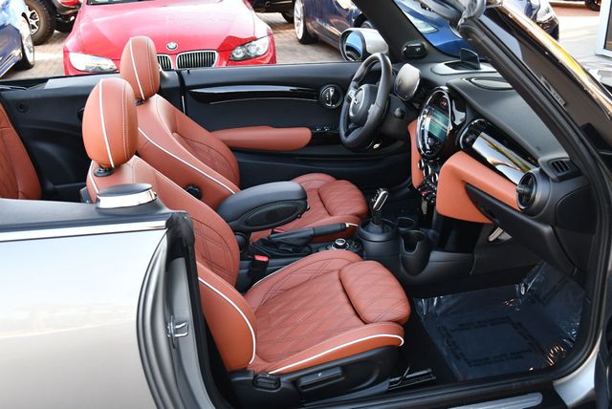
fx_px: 613
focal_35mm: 36
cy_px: 204
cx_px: 306
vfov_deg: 36.9
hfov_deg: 53.1
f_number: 3.5
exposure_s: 1/250
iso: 500
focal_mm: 18
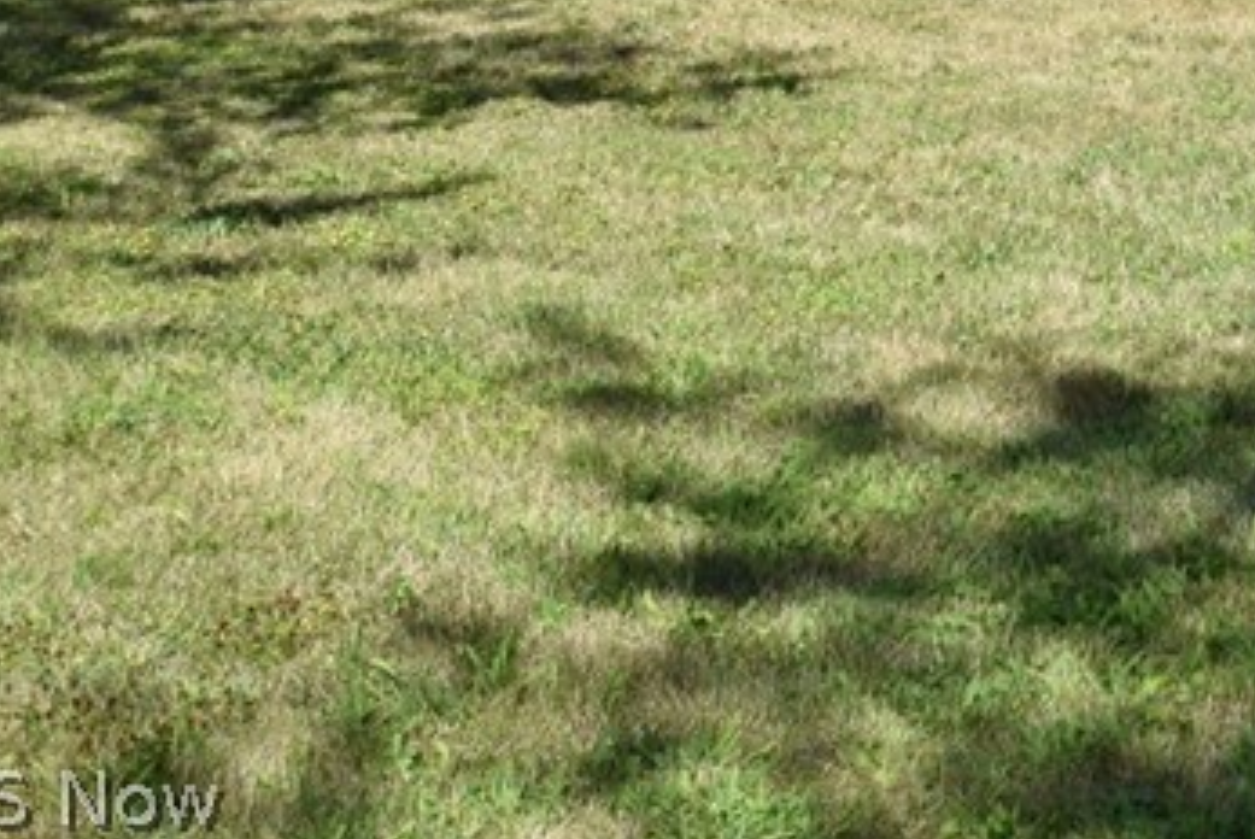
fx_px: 3594
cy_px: -452
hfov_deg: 17.9
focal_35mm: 103
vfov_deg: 12.6
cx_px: 1816
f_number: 10
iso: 400
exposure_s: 1/400
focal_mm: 22
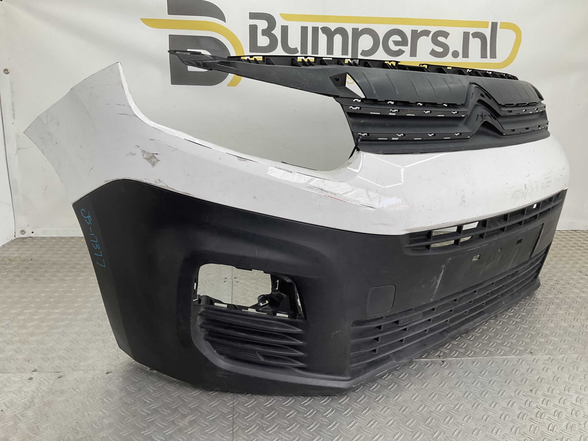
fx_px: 493
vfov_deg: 48.2
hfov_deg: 61.7
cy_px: 220
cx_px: 294
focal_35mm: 29
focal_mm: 3
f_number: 1.8
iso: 16
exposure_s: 1/120
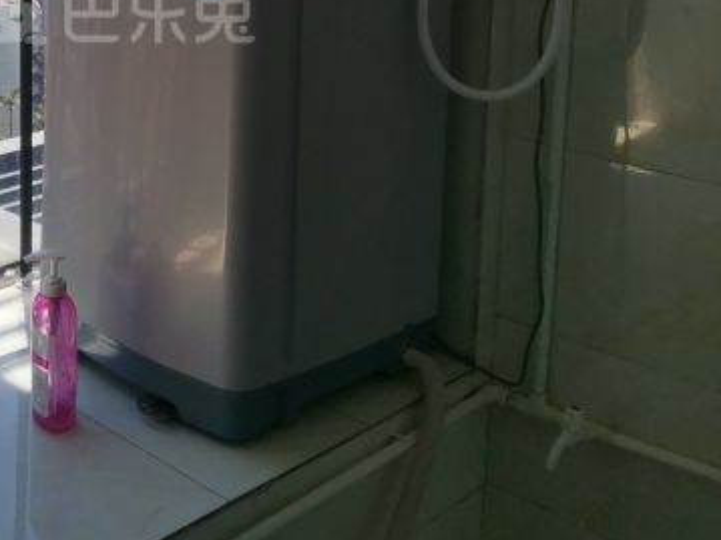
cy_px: -8
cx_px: 94
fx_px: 1208
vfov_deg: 24.0
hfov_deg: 31.9
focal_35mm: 58
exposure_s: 1/1004
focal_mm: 4.66
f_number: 1.4
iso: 50
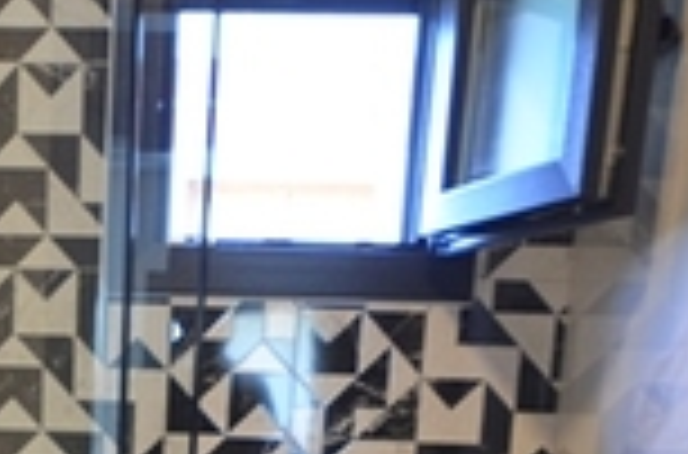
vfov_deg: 16.3
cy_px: 796
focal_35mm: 71
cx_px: 65
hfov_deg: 27.5
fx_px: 1353
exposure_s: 1/50
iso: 800
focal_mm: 10
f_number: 4
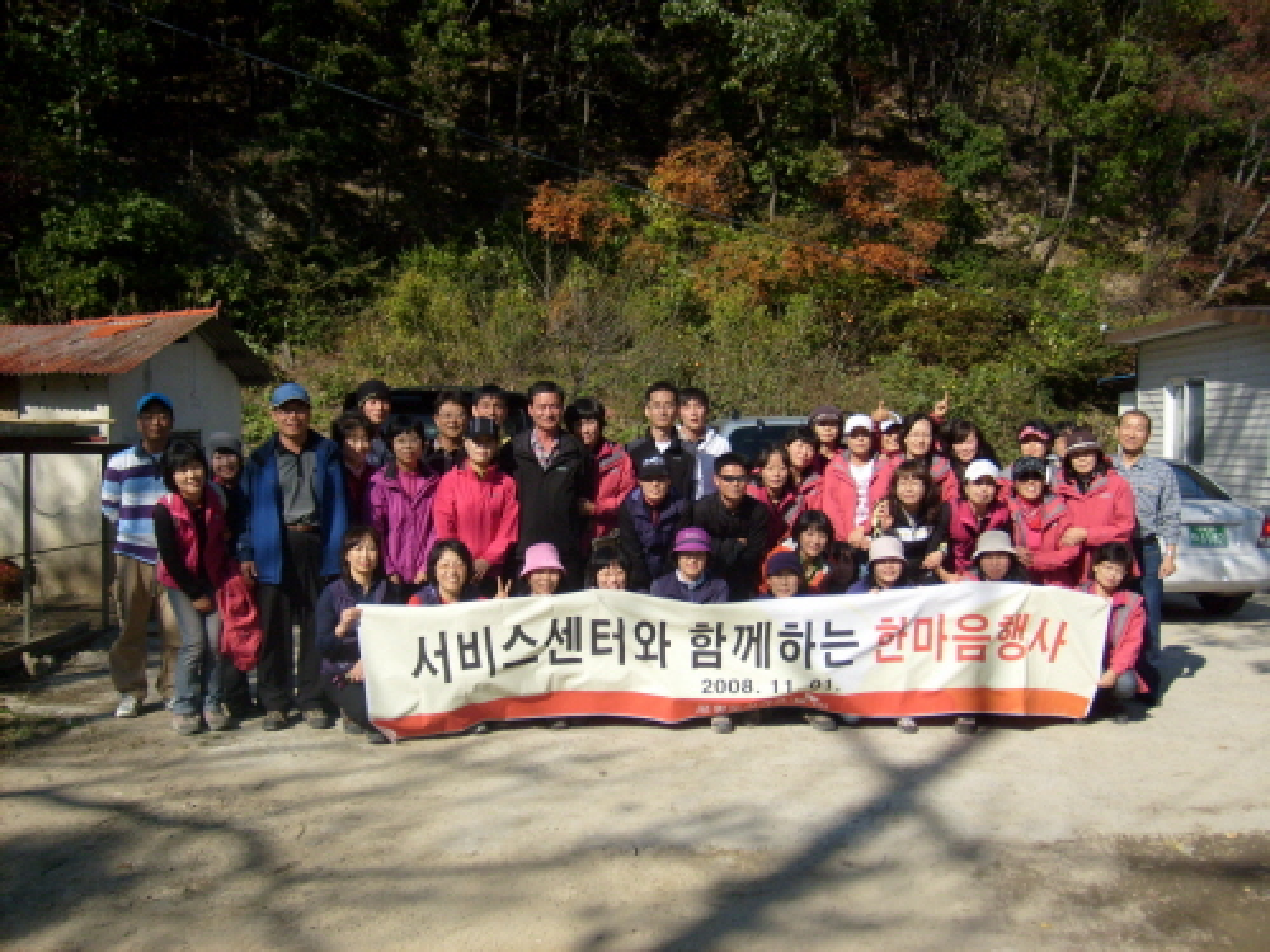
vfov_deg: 40.7
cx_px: 635
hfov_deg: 52.6
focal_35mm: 35
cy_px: 476
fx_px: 1284
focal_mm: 5.8
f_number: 7.1
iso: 80
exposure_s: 1/350
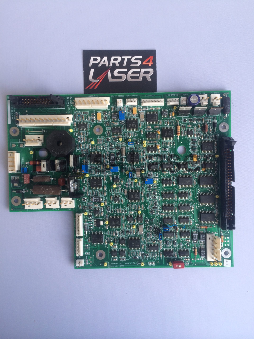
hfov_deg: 46.8
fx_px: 294
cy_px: 170
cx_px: 127
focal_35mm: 30
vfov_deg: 60.0
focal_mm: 4.12
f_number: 2.2
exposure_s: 1/60
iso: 40
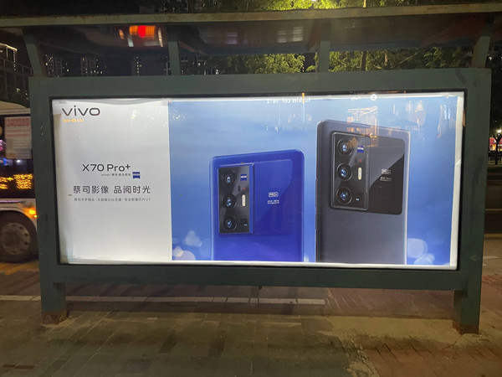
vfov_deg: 53.1
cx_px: 251
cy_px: 188
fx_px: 377
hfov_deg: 67.3
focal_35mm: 26
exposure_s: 1/50
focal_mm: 4.2
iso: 200
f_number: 1.6
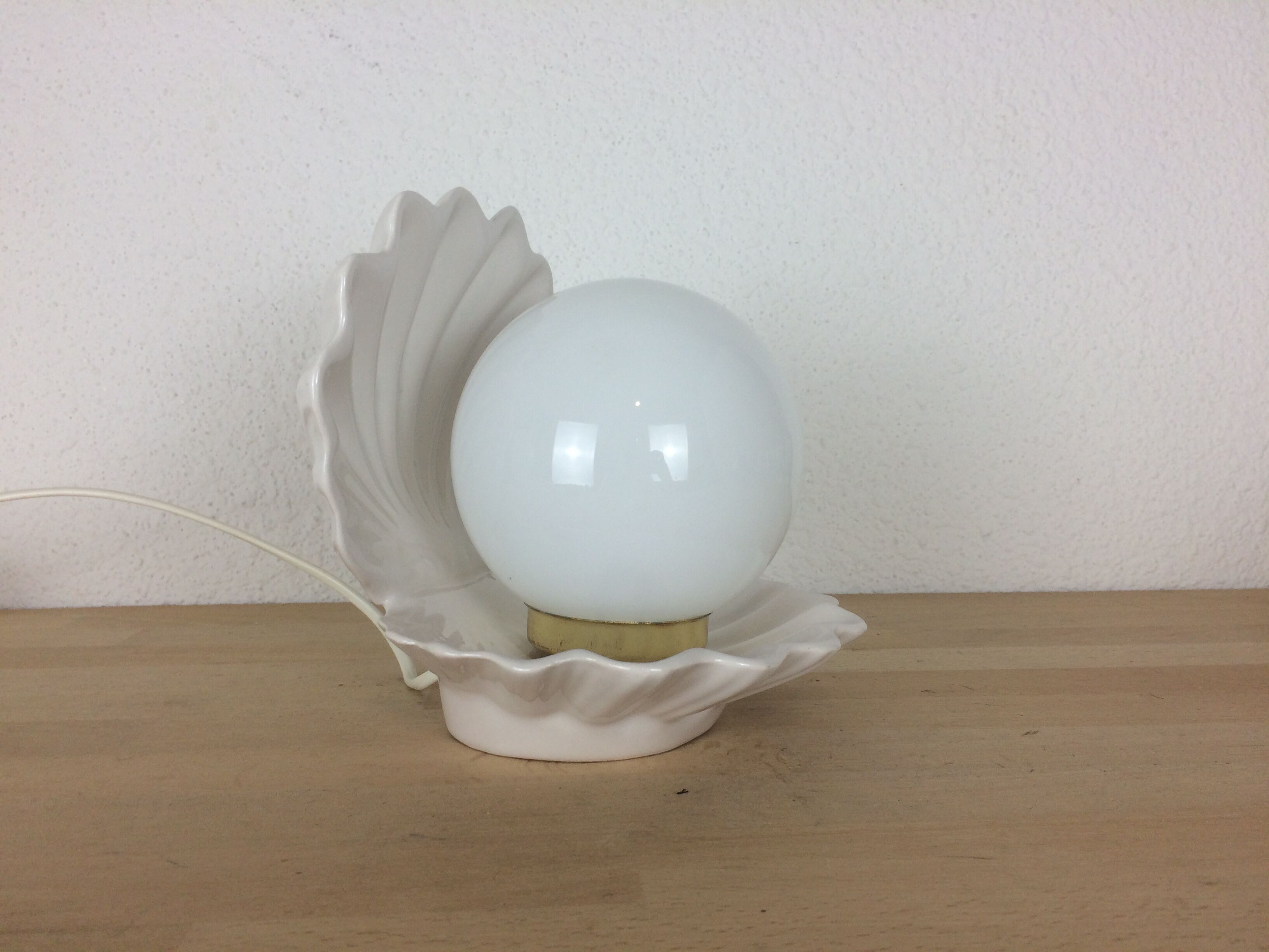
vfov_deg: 48.2
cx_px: 634
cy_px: 476
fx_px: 1063
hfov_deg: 61.7
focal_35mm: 29
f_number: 2.2
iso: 50
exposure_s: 1/100
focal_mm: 4.15
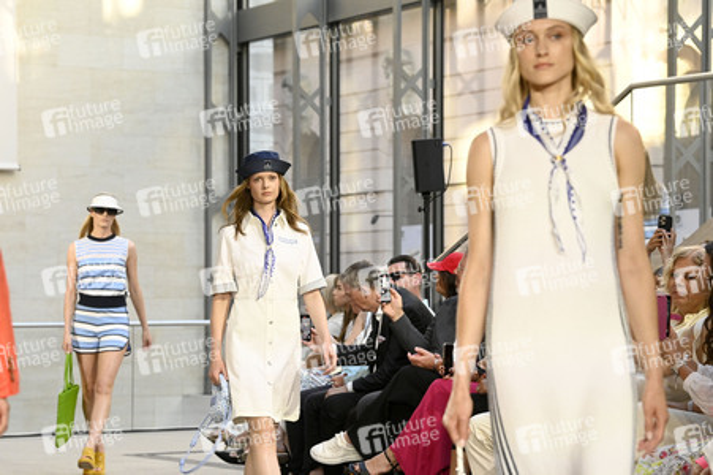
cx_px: 356
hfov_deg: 17.1
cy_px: 238
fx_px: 2375
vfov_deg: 11.4
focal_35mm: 120
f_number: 7.1
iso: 5000
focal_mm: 120
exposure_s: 1/500
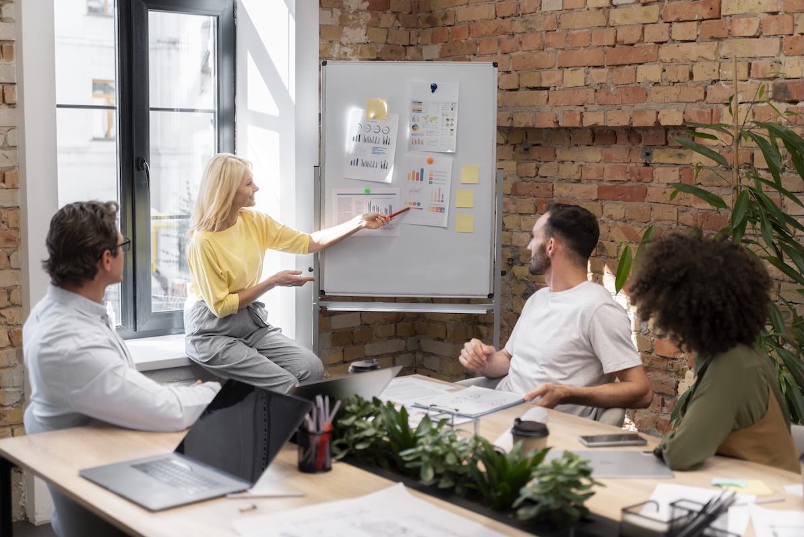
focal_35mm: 49
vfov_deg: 27.5
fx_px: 1095
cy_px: 268
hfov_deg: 40.3
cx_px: 402
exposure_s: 1/160
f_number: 2.8
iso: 200
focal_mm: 49
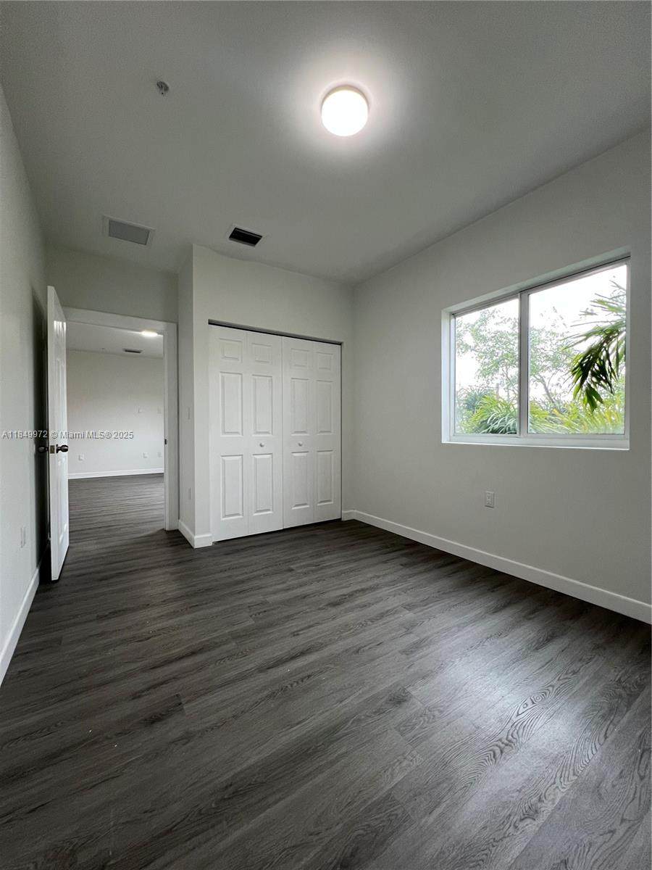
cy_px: 435
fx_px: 326
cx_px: 326
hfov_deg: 89.9
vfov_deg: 106.2
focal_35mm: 13
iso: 200
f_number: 1.8
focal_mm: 1.57
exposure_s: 1/120
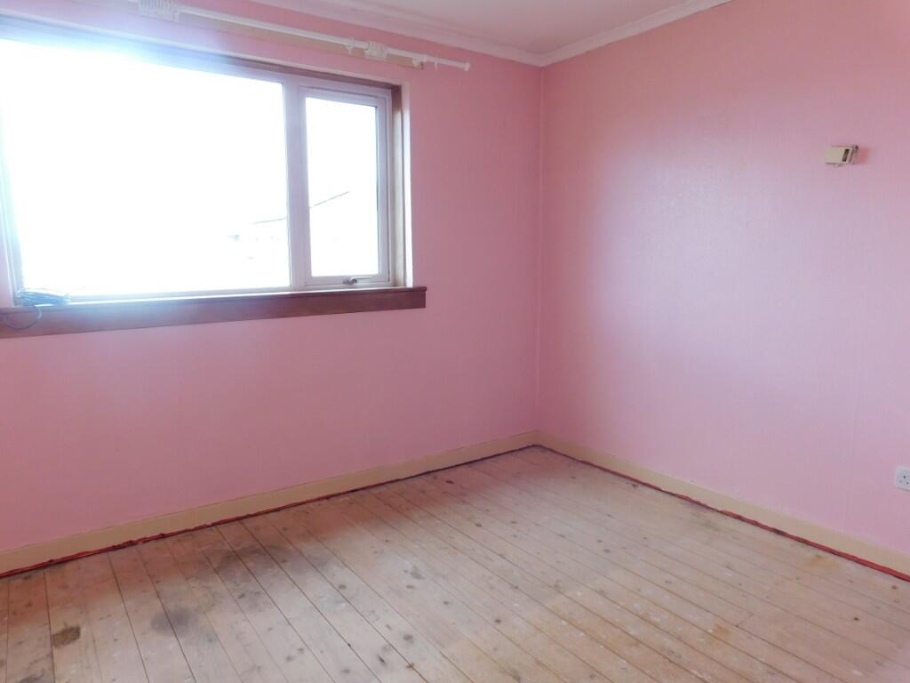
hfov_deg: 73.9
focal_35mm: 23
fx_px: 605
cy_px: 342
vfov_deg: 58.9
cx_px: 455
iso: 125
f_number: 3
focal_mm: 4
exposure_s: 1/60
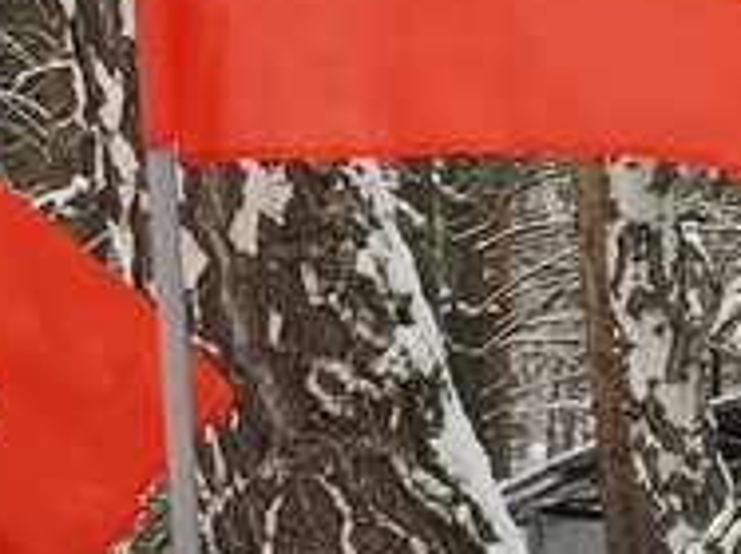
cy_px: 928
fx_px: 3444
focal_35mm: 161
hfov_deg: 9.5
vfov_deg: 8.9
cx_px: -1526
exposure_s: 1/100
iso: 64
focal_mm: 6.14
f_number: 1.65
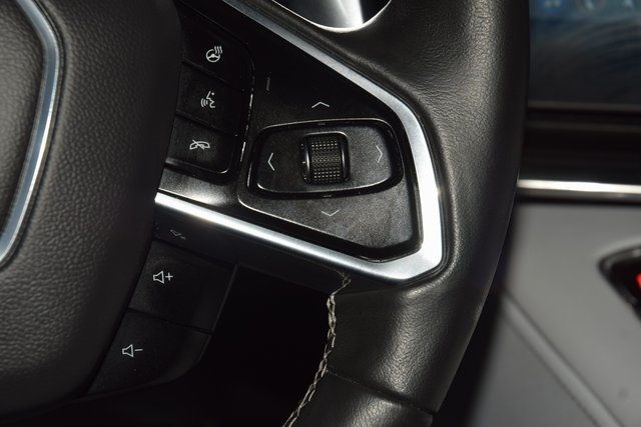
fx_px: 1870
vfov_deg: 13.0
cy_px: 214
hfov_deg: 19.5
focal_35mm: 105
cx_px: 320
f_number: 8
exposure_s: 1/125
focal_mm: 70
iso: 100
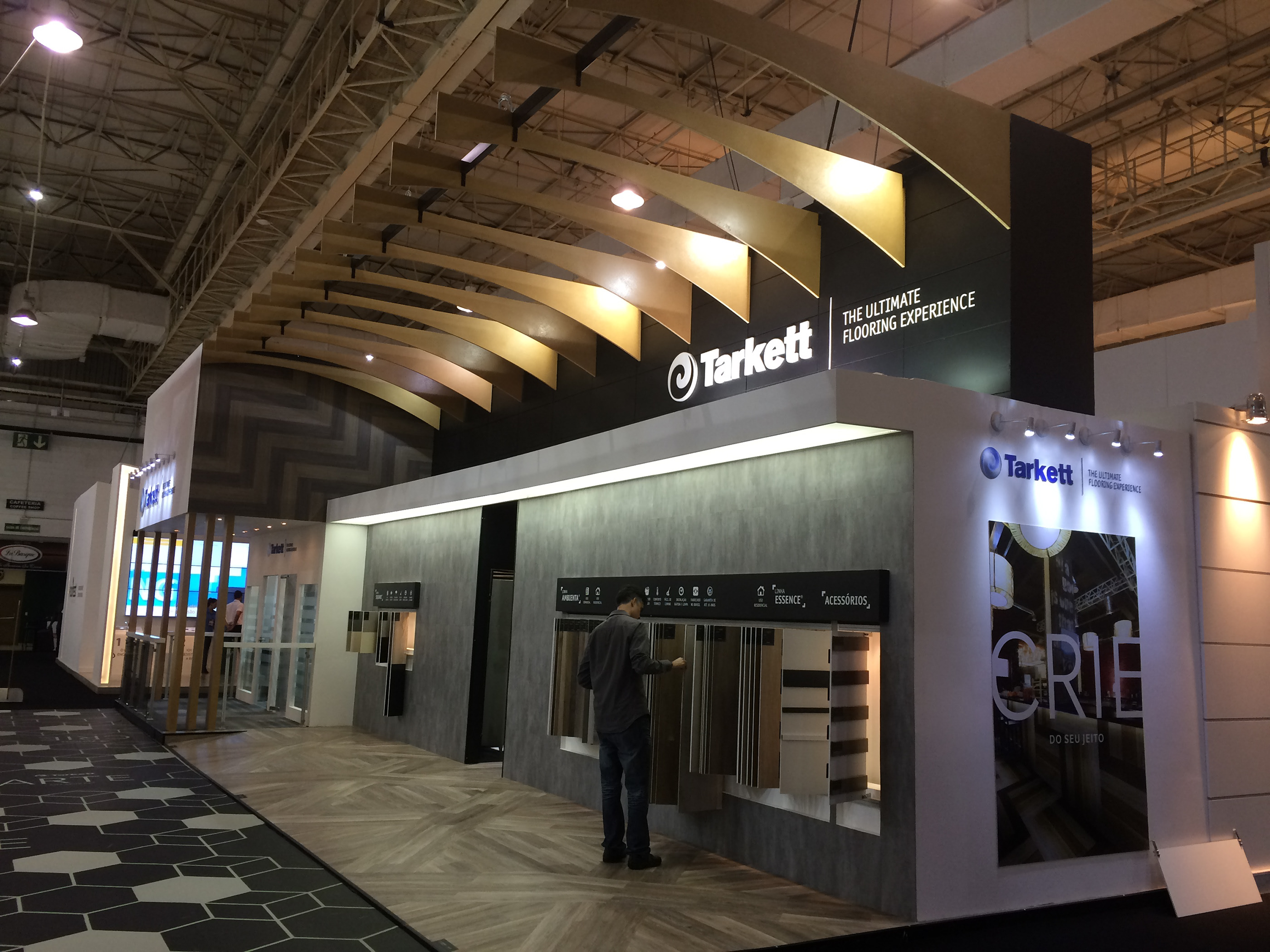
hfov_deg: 61.7
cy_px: 476
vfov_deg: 48.2
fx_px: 1064
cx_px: 635
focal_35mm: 29
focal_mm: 4.15
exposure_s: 1/30
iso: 40
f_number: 2.2
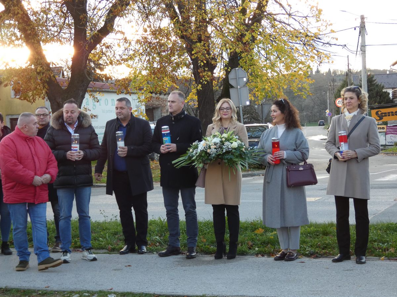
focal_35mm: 72
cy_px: 148
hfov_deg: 27.0
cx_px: 198
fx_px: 826
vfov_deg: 20.4
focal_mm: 12.9
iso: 160
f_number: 4.3
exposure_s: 1/60
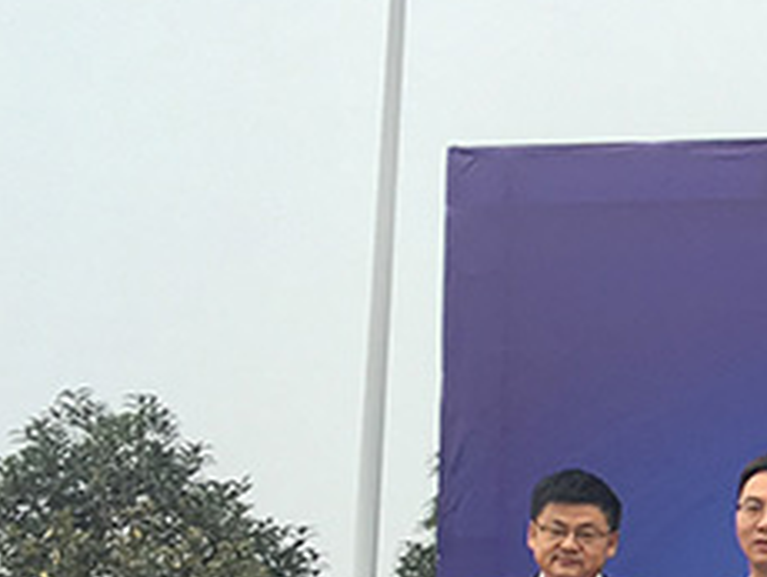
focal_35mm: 126
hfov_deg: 13.5
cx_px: 1501
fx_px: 2795
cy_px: 720
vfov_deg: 11.5
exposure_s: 1/100
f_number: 2.2
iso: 32
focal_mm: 4.15
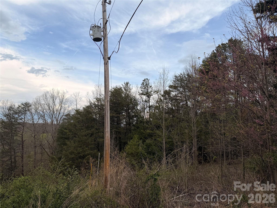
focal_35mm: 24
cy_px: 104
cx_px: 138
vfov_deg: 56.8
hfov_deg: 71.6
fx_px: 192
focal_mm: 6.76
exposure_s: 1/3279
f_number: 1.78
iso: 80
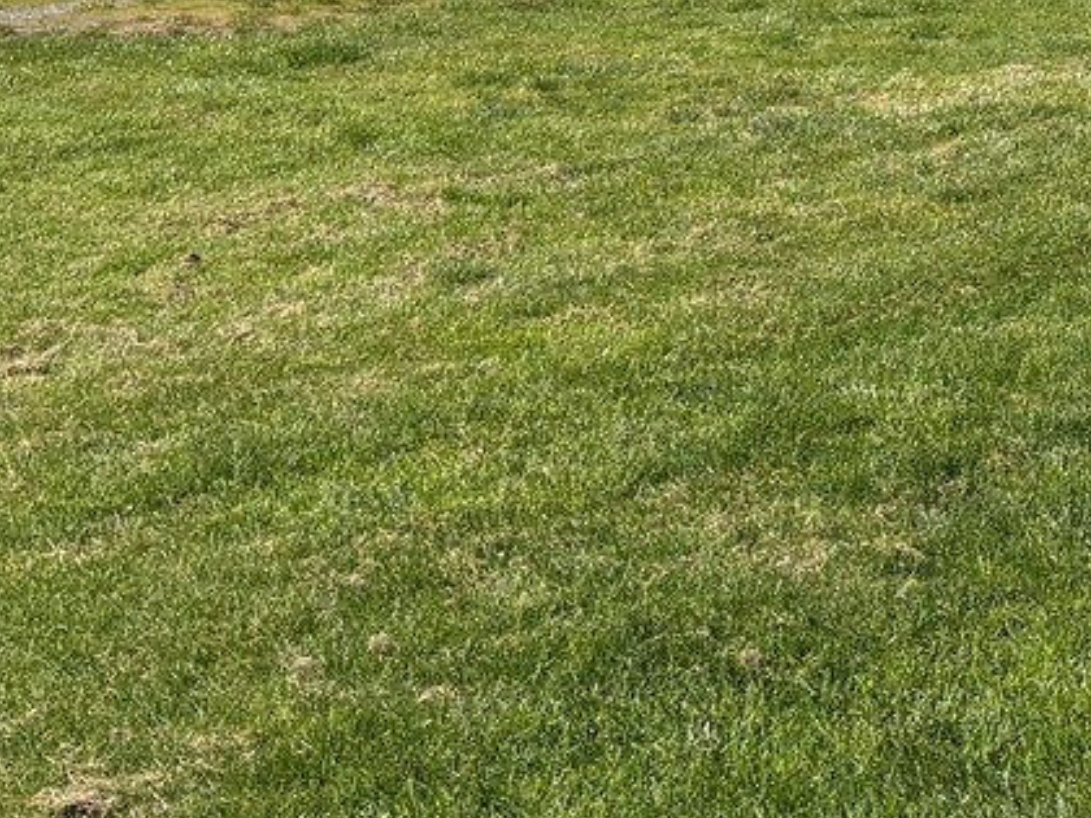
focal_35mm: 99
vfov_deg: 14.3
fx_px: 3120
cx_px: 1429
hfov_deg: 18.4
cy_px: -270
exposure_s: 1/4950
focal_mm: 5.96
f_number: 1.6
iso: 50
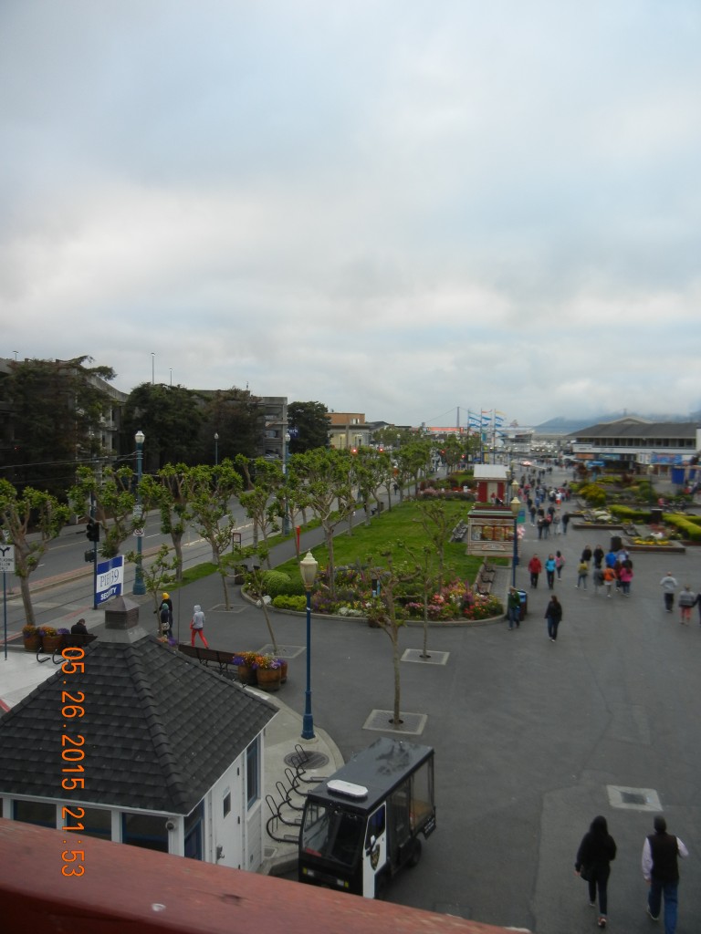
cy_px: 467
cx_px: 350
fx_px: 810
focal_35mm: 30
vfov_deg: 60.0
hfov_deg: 46.8
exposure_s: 1/100
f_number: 3.5
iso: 160
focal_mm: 5.4
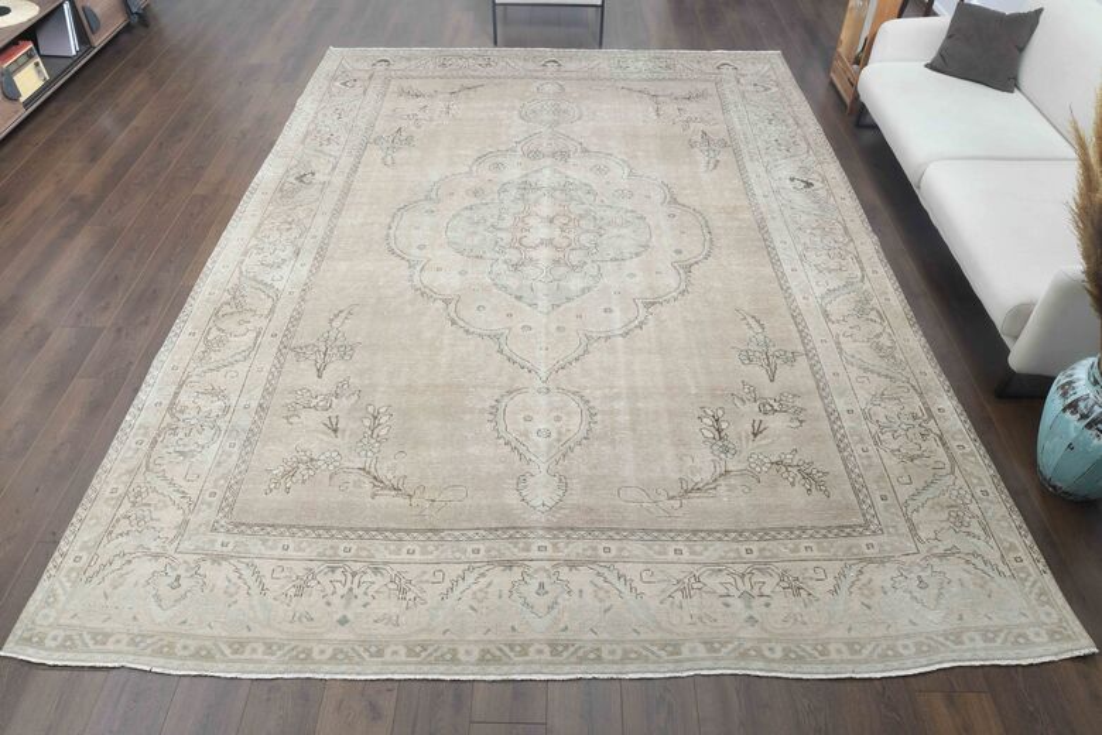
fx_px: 735
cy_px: 368
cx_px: 551
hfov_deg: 73.7
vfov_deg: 53.1
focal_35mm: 24
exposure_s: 1/125
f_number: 16
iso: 800
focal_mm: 24
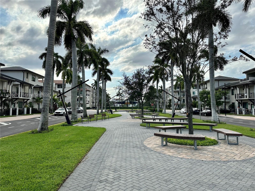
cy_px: 96
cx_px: 128
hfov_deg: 71.6
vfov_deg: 56.8
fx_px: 177
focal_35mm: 24
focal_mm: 6.86
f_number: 1.78
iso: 80
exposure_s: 1/7042
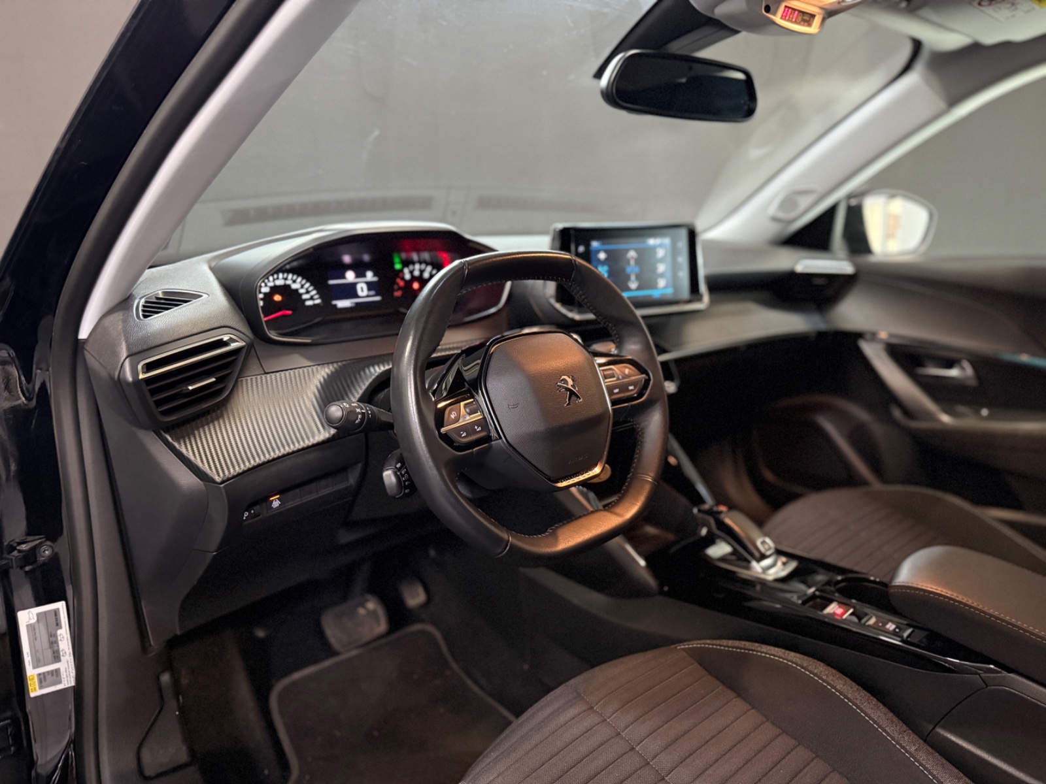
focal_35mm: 24
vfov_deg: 56.8
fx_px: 725
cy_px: 392
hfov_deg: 71.6
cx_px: 523
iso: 1000
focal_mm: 6.76
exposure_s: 1/33
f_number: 1.78
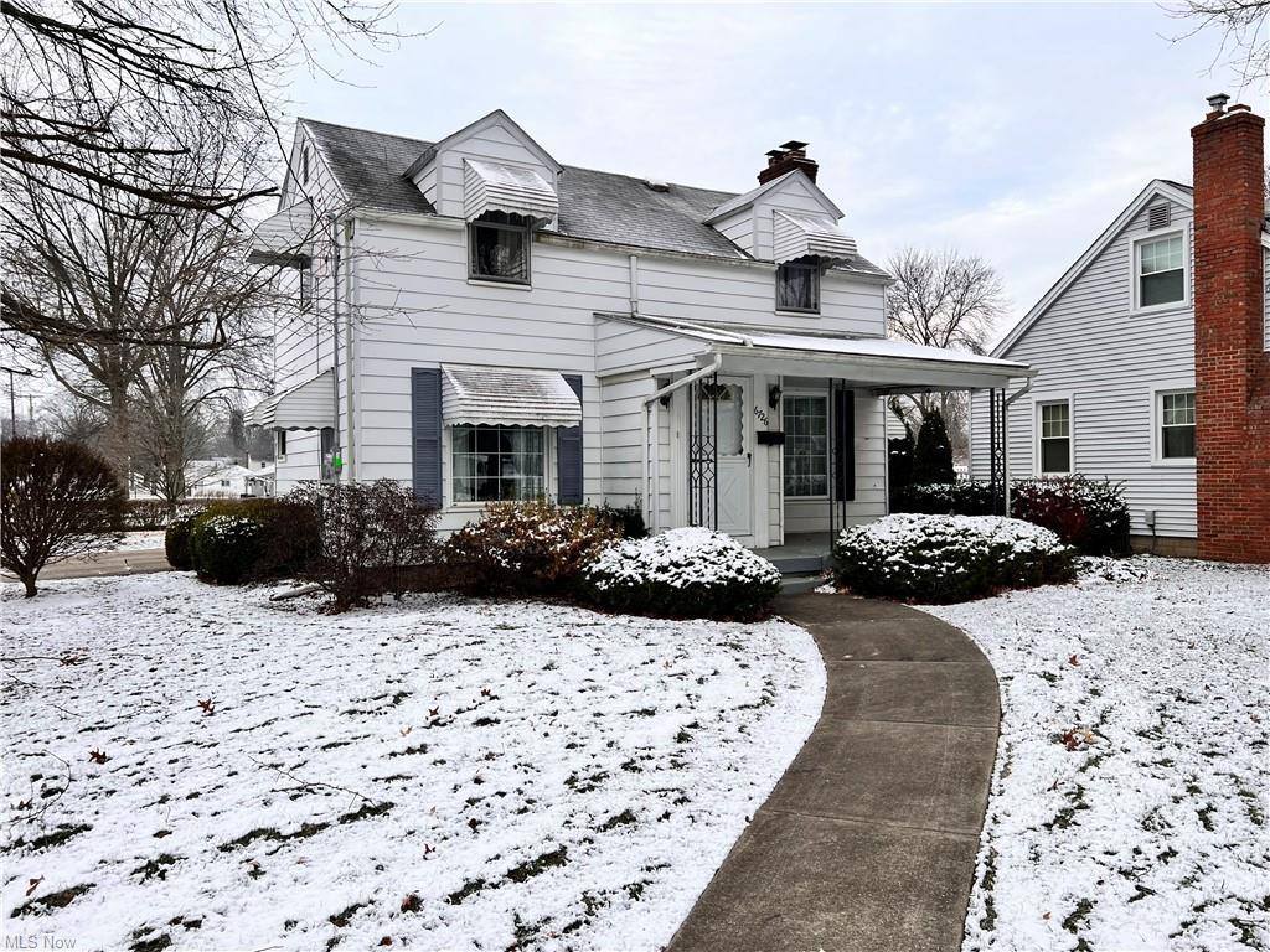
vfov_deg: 53.1
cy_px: 476
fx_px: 954
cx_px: 635
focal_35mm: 26
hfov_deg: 67.3
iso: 50
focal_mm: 5.7
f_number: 1.5
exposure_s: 1/909
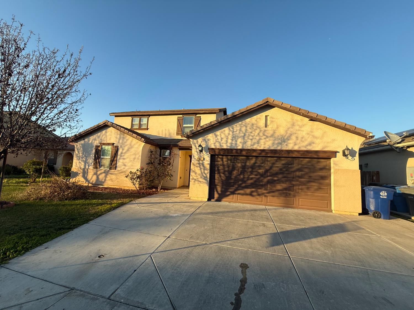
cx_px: 207
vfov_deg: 85.7
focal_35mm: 14
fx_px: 167
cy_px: 155
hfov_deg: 102.1
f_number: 2.2
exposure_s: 1/734
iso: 50
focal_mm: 2.22
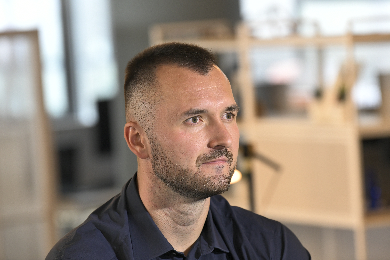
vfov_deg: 6.9
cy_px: 130
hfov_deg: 10.3
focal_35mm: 200
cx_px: 195
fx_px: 2166
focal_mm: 200
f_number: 4.5
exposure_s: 1/125
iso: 2500
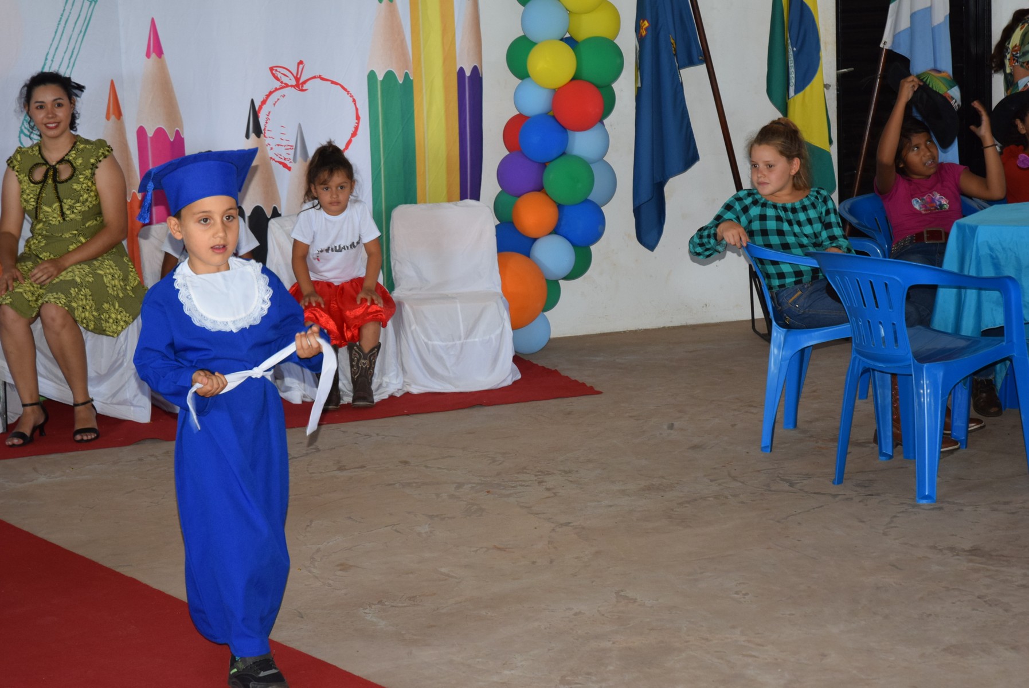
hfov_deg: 27.0
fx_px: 2145
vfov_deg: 18.2
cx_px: 514
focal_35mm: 75
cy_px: 344
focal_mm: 50
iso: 800
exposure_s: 1/80
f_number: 4.5
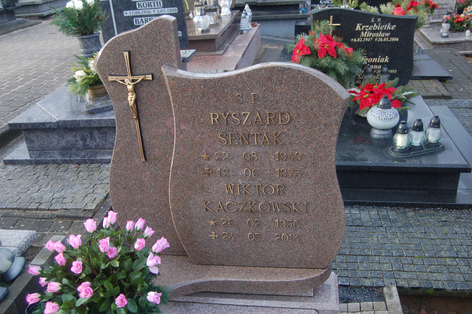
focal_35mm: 34
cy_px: 157
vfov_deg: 38.3
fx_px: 452
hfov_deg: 55.1
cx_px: 236
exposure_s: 1/125
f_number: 5.6
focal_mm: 23
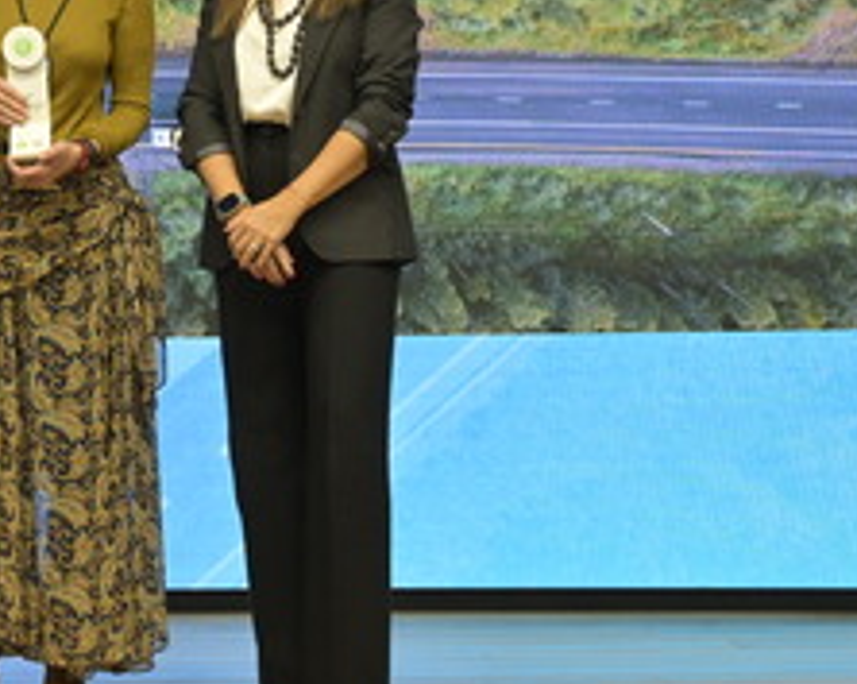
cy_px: 120
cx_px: 89
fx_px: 3090
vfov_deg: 12.6
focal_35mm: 122
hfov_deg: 15.6
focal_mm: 48
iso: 1250
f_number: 7.1
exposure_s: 1/53.4
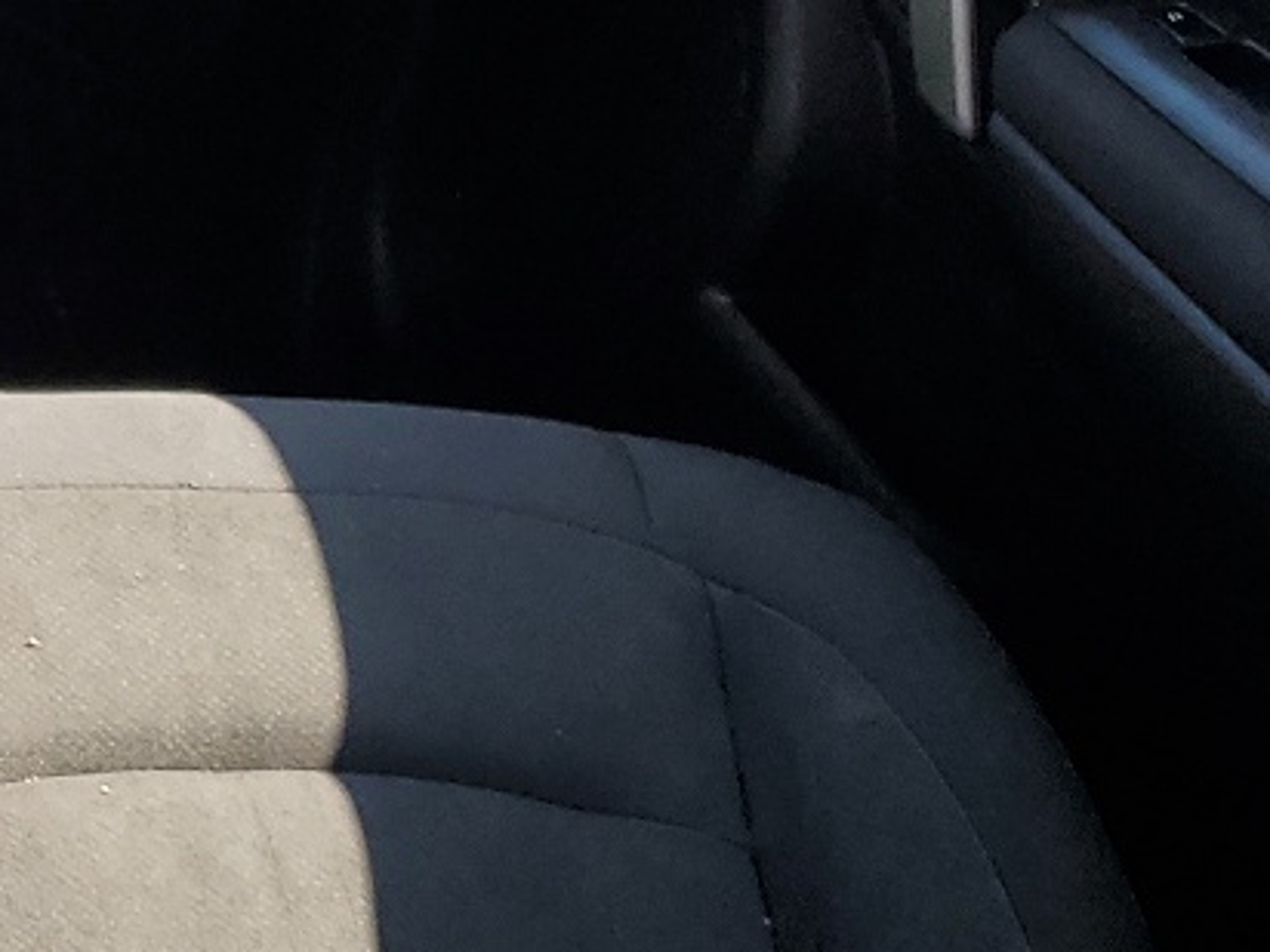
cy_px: 320
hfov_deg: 16.3
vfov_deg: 14.6
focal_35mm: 101
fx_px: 3706
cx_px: -1017
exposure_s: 1/196
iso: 50
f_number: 1.5
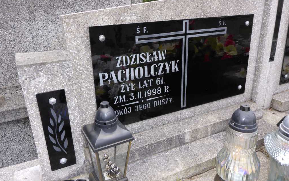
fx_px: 236
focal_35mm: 30
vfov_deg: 41.8
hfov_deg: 62.9
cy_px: 84
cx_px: 144
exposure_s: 1/60
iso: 125
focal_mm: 4.9
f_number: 3.3
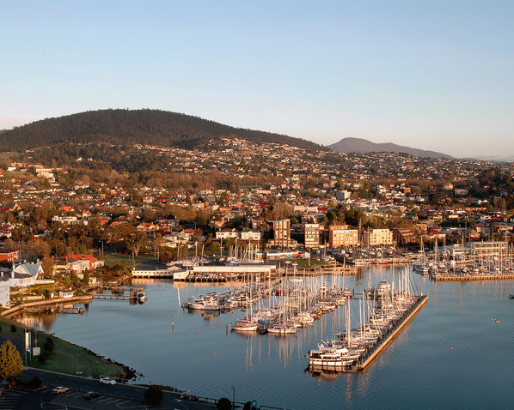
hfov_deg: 32.5
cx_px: 234
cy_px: 206
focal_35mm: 58
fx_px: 882
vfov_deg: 26.2
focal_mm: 34
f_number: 16
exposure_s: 1/25
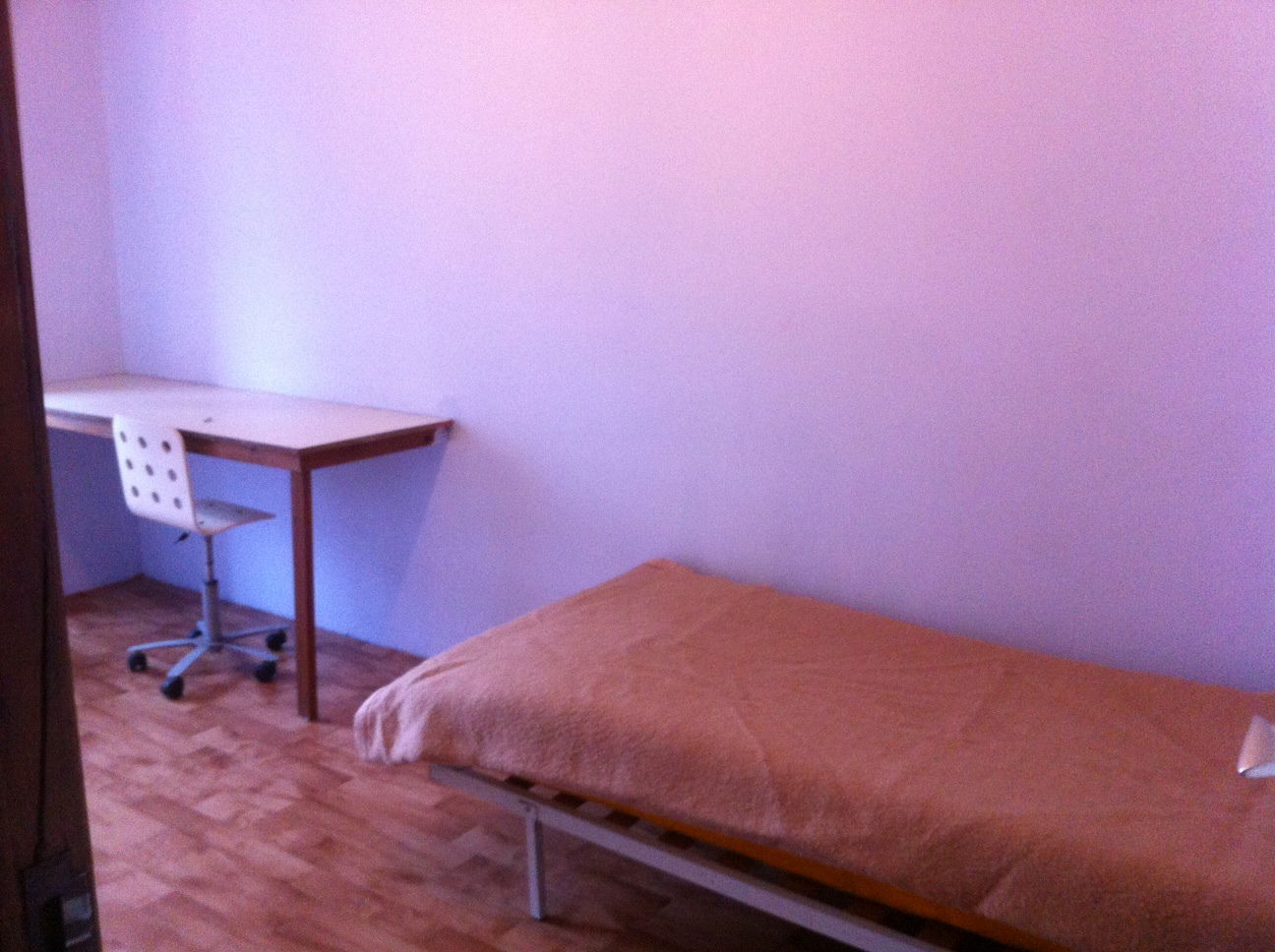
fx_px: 1287
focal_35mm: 35
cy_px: 476
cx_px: 638
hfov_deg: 52.7
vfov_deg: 40.6
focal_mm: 3.85
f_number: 2.8
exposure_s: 1/15
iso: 320
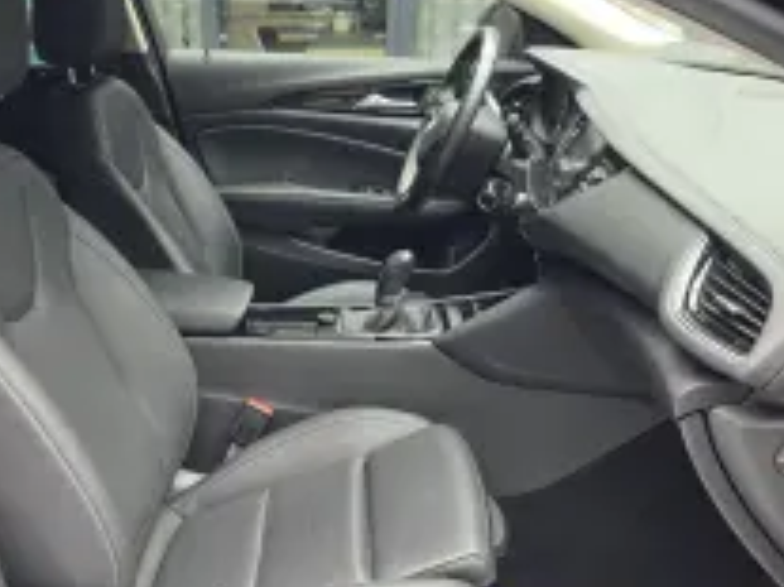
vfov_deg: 35.3
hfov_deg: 46.4
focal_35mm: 40
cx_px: 288
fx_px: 905
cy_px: 424
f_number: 1.7
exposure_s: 1/100
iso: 160
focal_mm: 6.25
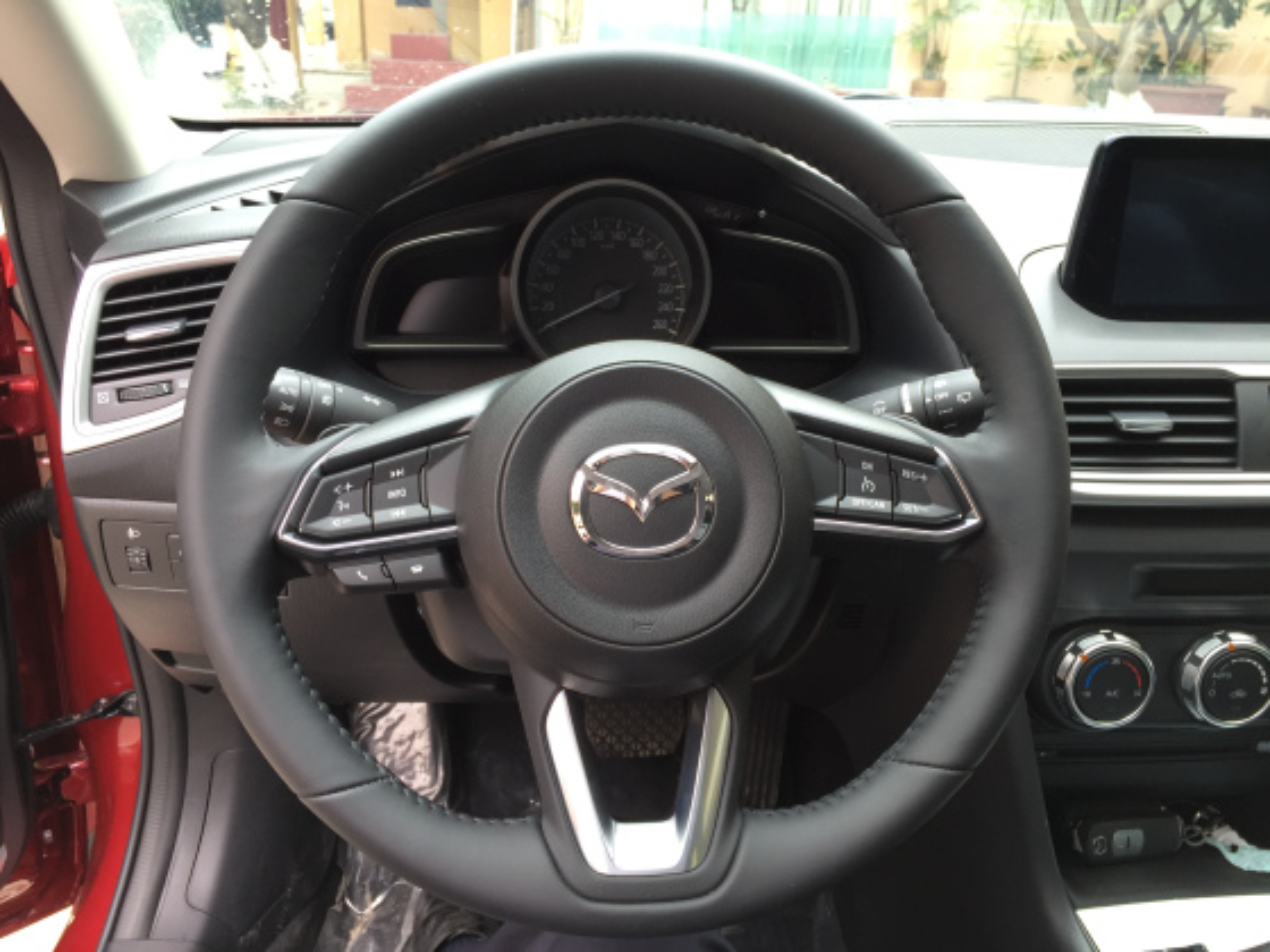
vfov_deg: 48.2
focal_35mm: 29
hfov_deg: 61.7
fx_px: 1064
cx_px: 635
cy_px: 476
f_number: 2.2
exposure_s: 1/50
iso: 32
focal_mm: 4.15
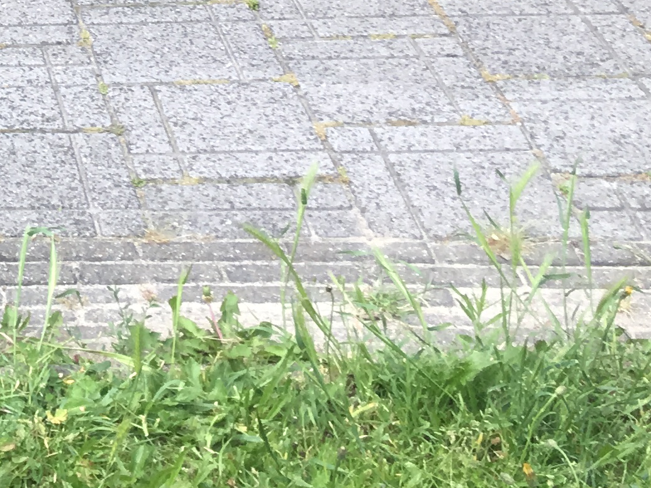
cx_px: -374
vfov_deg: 11.9
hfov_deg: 15.8
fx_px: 2125
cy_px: -441
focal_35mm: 113
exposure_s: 1/342
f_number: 2.2
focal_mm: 4.15
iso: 25
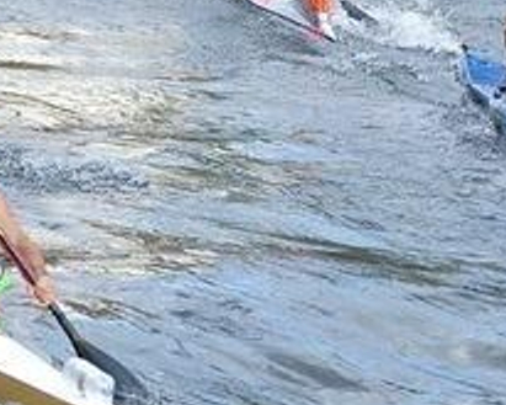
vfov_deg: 4.5
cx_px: 86
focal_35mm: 347
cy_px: -69
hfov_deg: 5.6
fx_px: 5198
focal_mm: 95
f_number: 5.6
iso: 400
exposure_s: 1/400
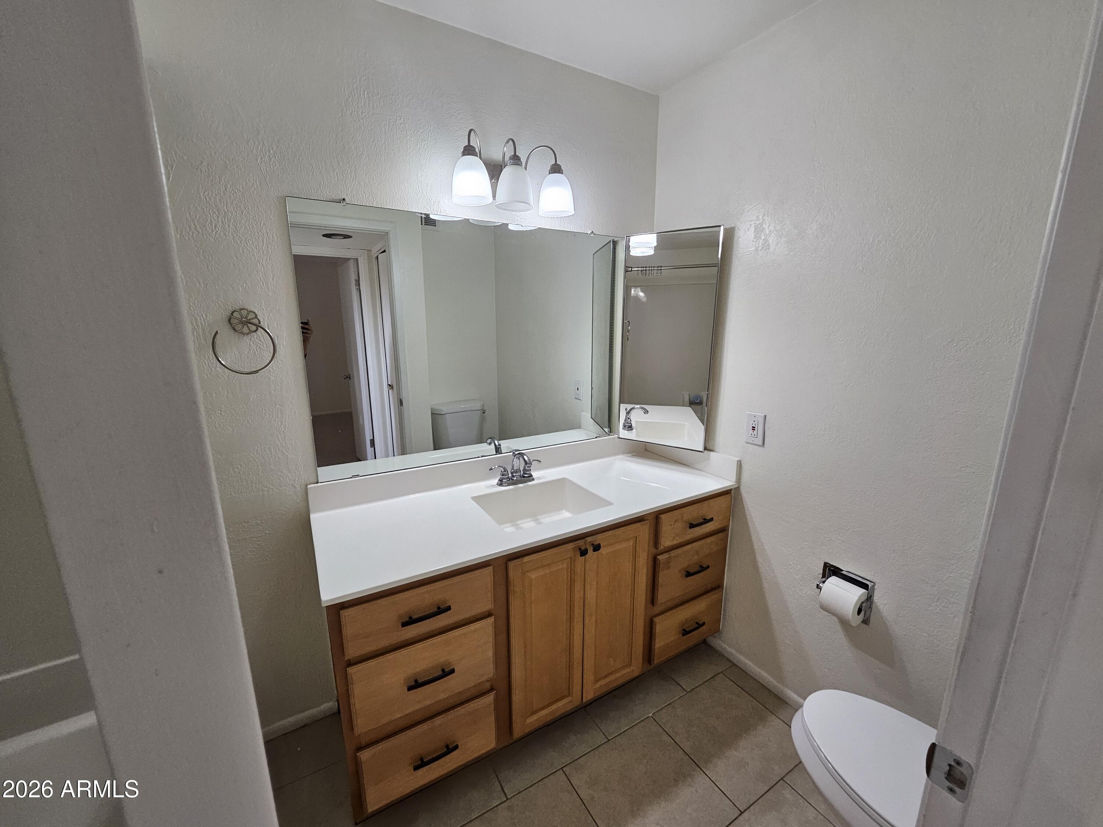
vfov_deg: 89.9
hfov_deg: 106.2
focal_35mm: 13
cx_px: 552
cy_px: 414
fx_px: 414
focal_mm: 1.7
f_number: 2.2
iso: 80
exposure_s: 1/60
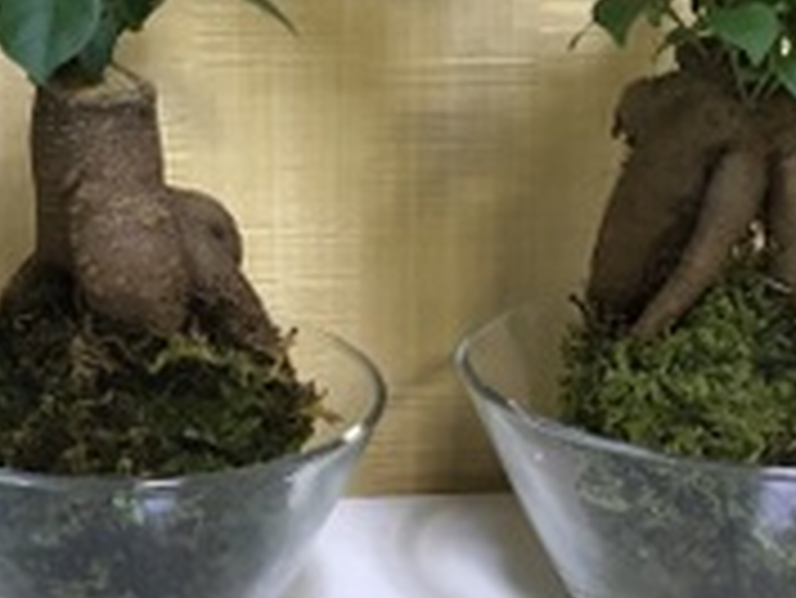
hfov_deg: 24.7
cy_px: 45
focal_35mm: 76
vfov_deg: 19.0
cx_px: 36
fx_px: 1749
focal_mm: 3.99
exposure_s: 1/15
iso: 40
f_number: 1.8
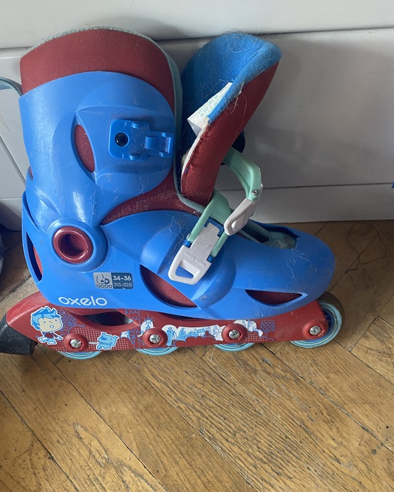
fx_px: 408
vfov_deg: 62.2
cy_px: 262
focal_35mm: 28
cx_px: 191
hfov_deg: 51.5
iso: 250
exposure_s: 1/60
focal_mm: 4.25
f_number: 1.8
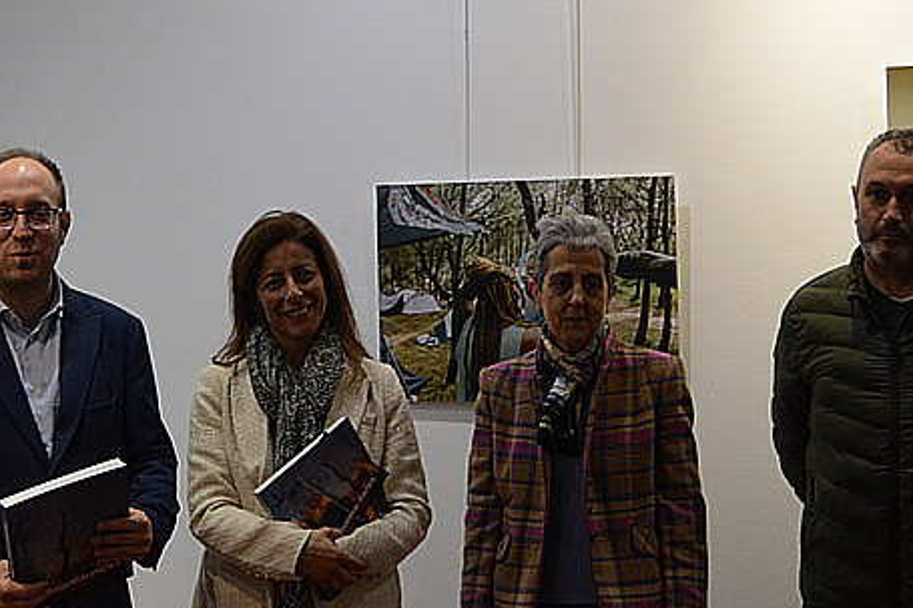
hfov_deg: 23.1
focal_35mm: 87
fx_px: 2205
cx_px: 207
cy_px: 138
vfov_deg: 15.6
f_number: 3.5
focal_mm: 22
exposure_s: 1/60
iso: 560
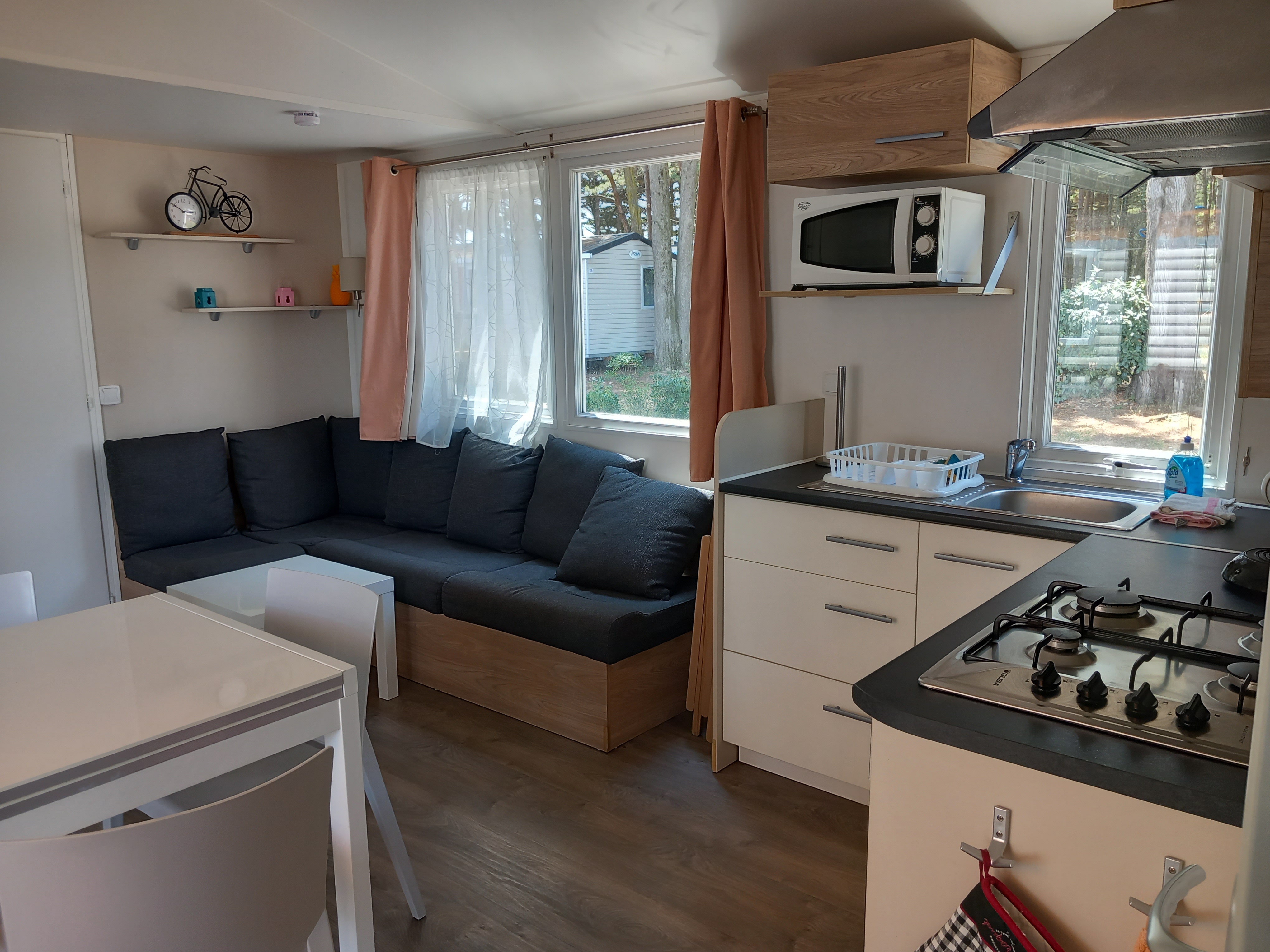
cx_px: 635
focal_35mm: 27
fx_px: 991
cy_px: 476
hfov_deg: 65.3
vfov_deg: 51.4
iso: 40
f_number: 1.8
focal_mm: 4
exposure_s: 1/50
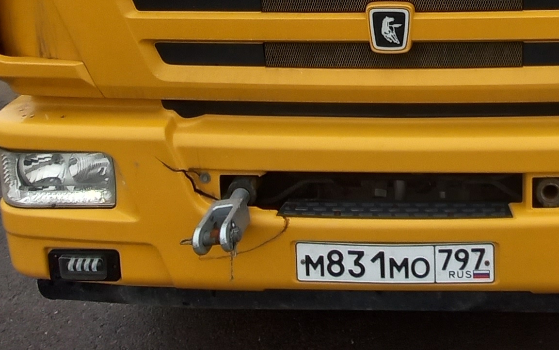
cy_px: -71
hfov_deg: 48.1
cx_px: 431
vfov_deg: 28.5
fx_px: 594
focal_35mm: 39
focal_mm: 1.42
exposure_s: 1/356
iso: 40
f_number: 2.2
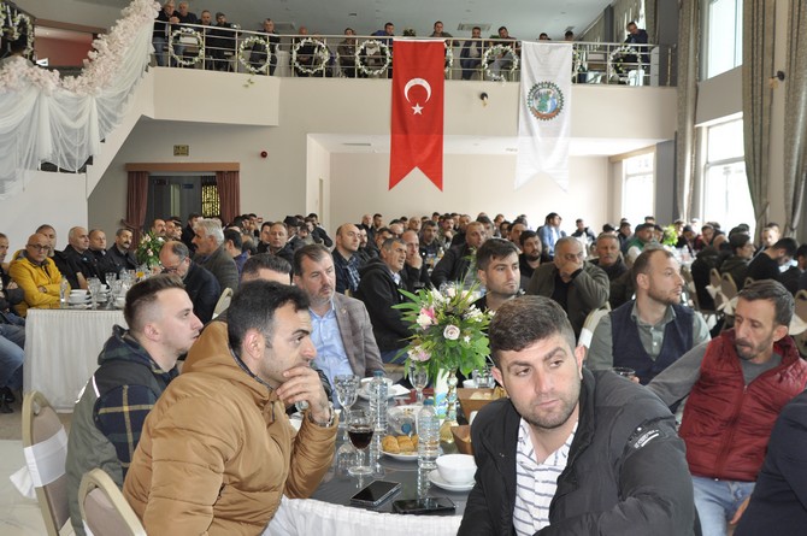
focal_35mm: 36
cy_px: 268
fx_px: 806
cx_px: 404
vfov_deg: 36.8
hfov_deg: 53.2
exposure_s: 1/80
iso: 640
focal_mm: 24
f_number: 4
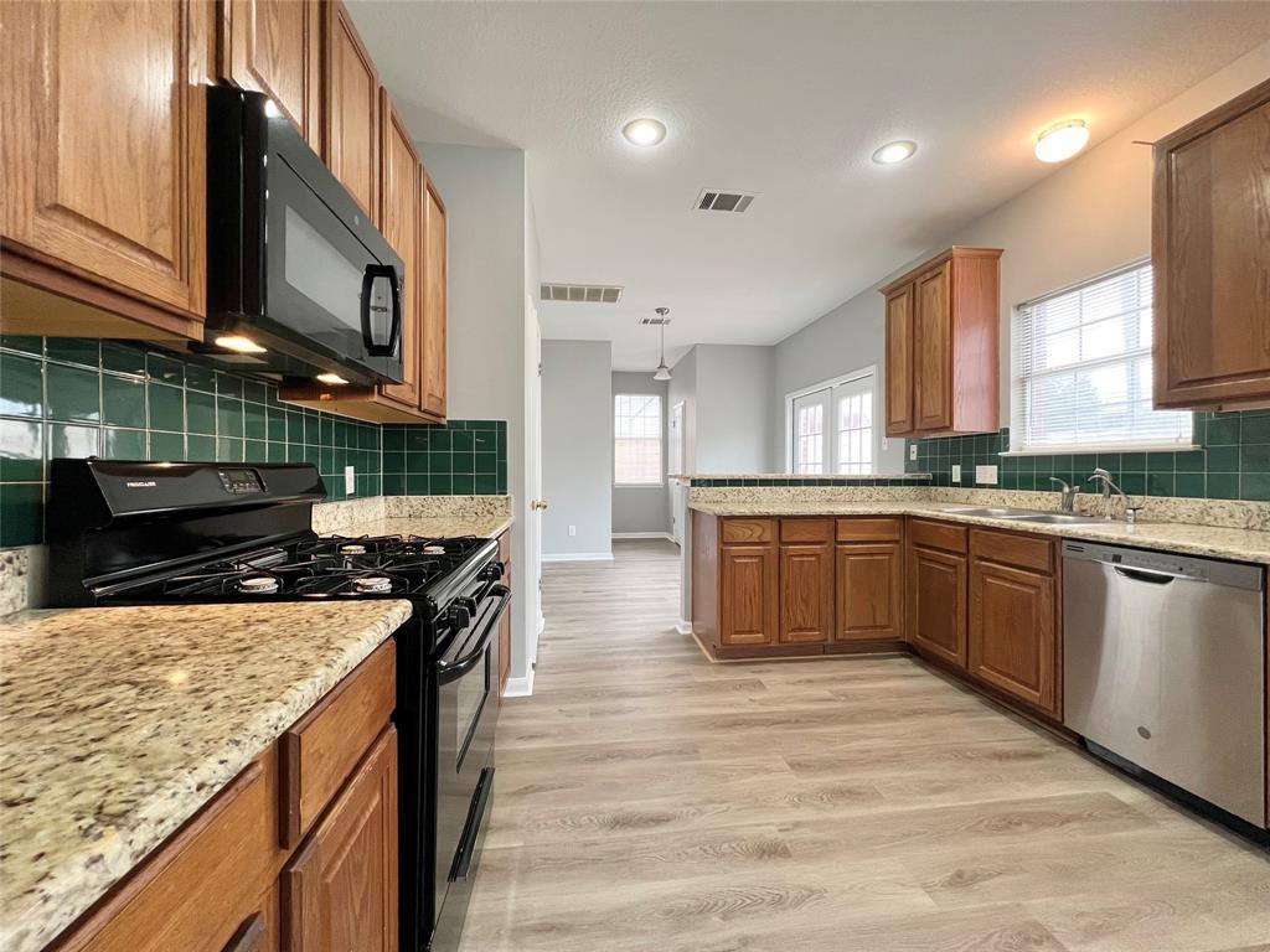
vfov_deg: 89.9
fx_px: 477
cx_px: 635
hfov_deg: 106.2
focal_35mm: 13
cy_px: 476
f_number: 1.8
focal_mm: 1.57
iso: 250
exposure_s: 1/120
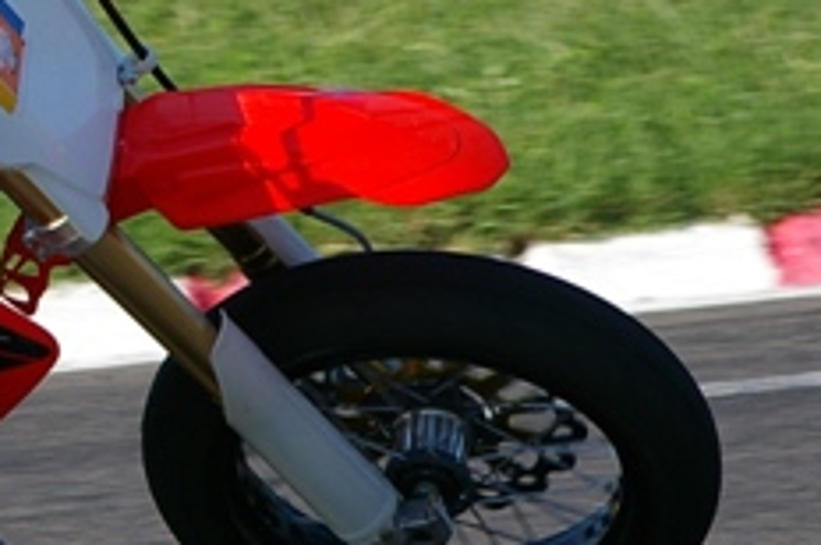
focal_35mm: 482
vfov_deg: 2.8
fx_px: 10971
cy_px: 163
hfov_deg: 4.3
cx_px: -372
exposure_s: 1/500
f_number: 5.6
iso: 200
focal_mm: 93
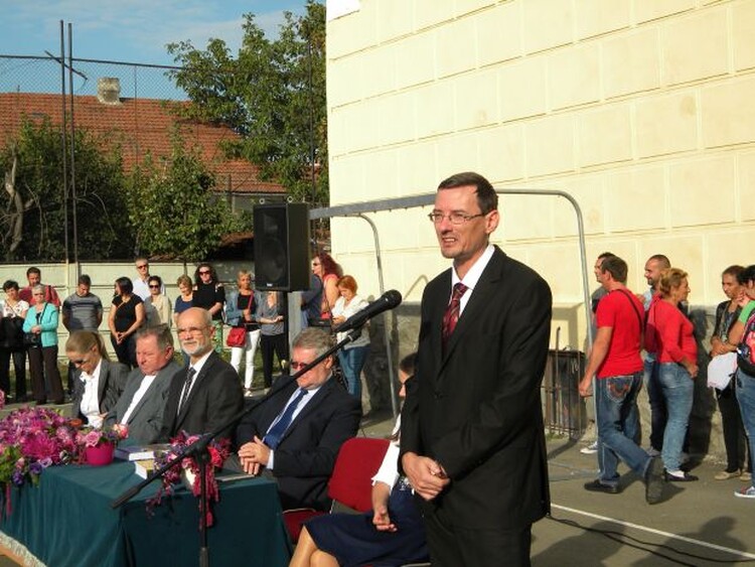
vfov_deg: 26.1
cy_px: 284
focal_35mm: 56
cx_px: 378
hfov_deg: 34.3
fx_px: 1222
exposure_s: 1/297
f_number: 8.2
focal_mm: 10.1
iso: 110
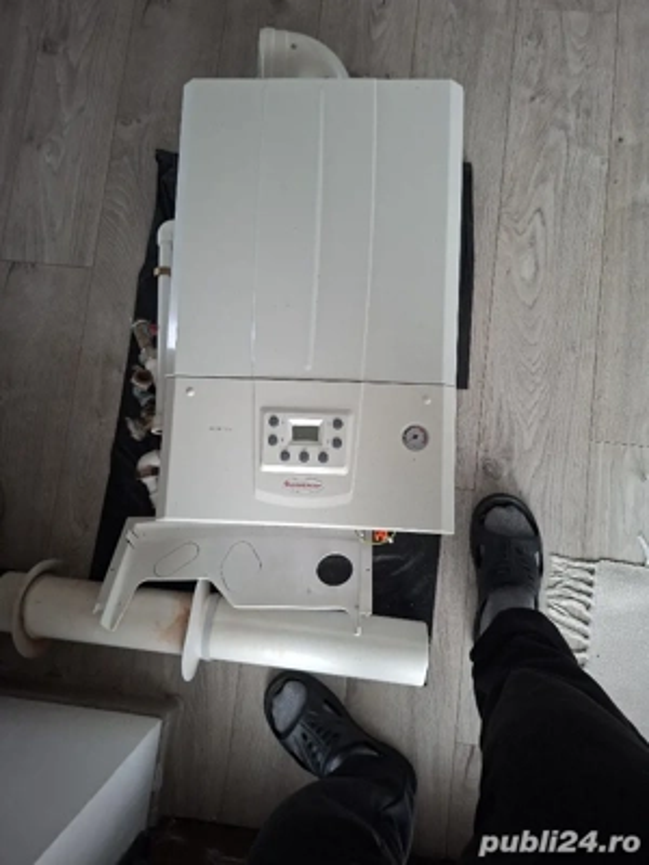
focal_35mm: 23
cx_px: 324
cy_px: 432
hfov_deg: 58.9
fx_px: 575
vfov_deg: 73.9
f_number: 1.8
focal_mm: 5.54
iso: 400
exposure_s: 1/25
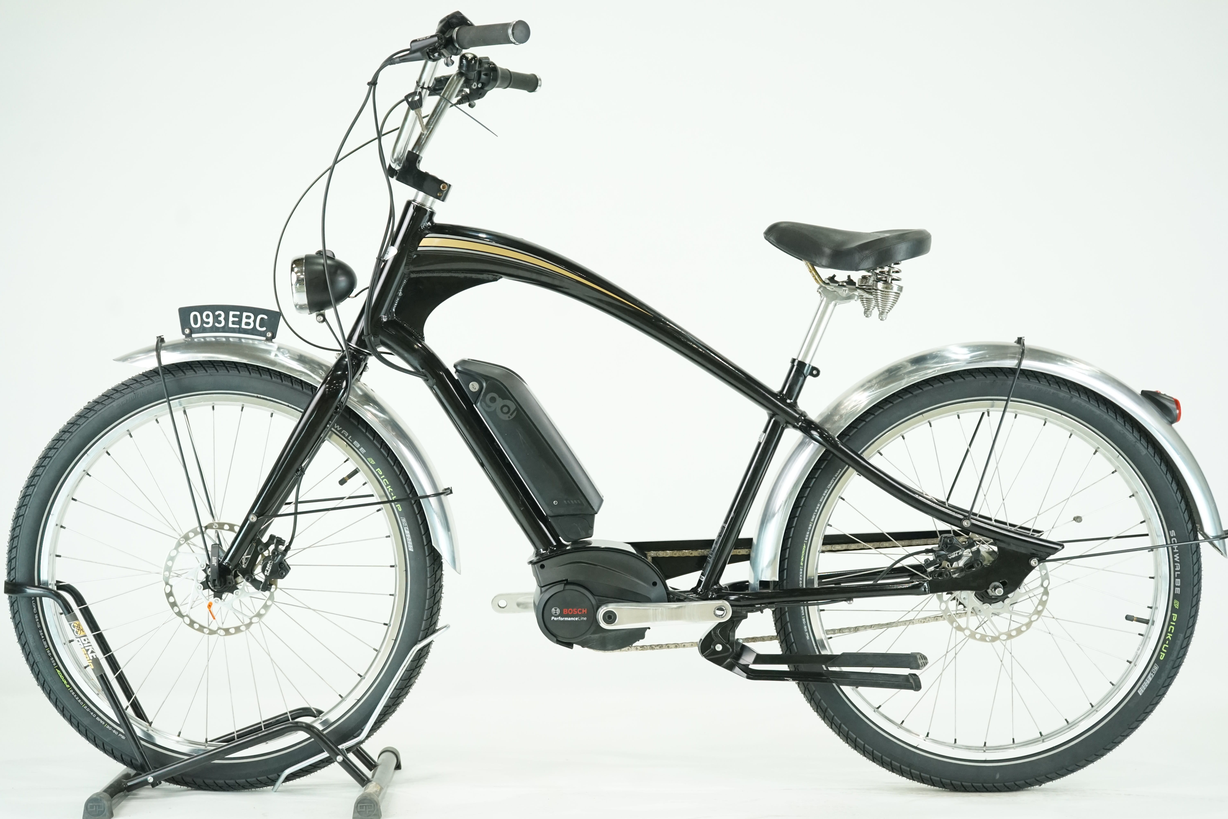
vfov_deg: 23.4
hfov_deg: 34.5
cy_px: 410
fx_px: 1978
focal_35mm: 58
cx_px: 614
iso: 2500
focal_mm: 58
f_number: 5.6
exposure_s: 1/200
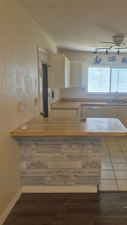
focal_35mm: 29
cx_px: 95
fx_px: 174
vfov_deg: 66.1
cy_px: 109
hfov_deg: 39.1
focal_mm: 5.4
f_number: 1.8
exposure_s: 1/120
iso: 125
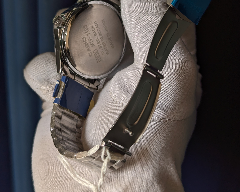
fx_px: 447
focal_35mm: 63
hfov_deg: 30.0
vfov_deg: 24.1
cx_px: 120
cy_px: 60
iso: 47
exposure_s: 1/150
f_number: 1.85
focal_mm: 6.81
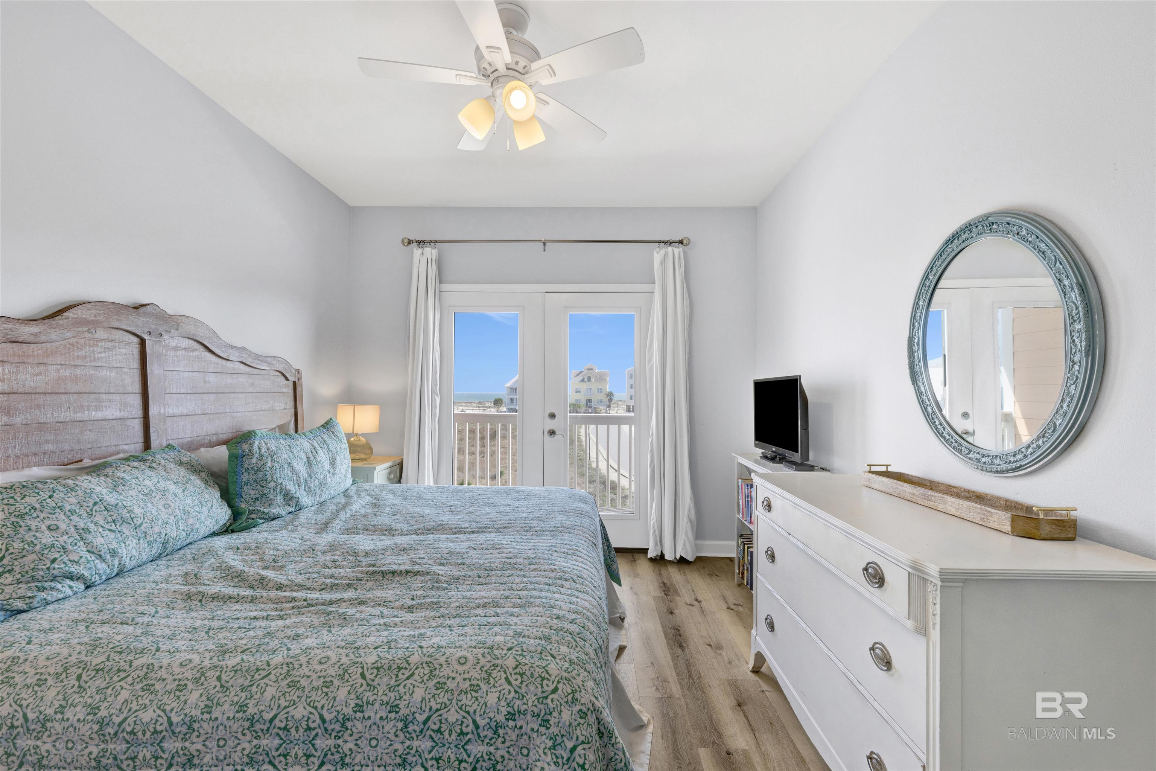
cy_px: 386
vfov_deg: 81.2
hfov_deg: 104.3
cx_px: 578
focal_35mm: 14
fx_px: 450
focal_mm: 14
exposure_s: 1/100
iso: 400
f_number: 11
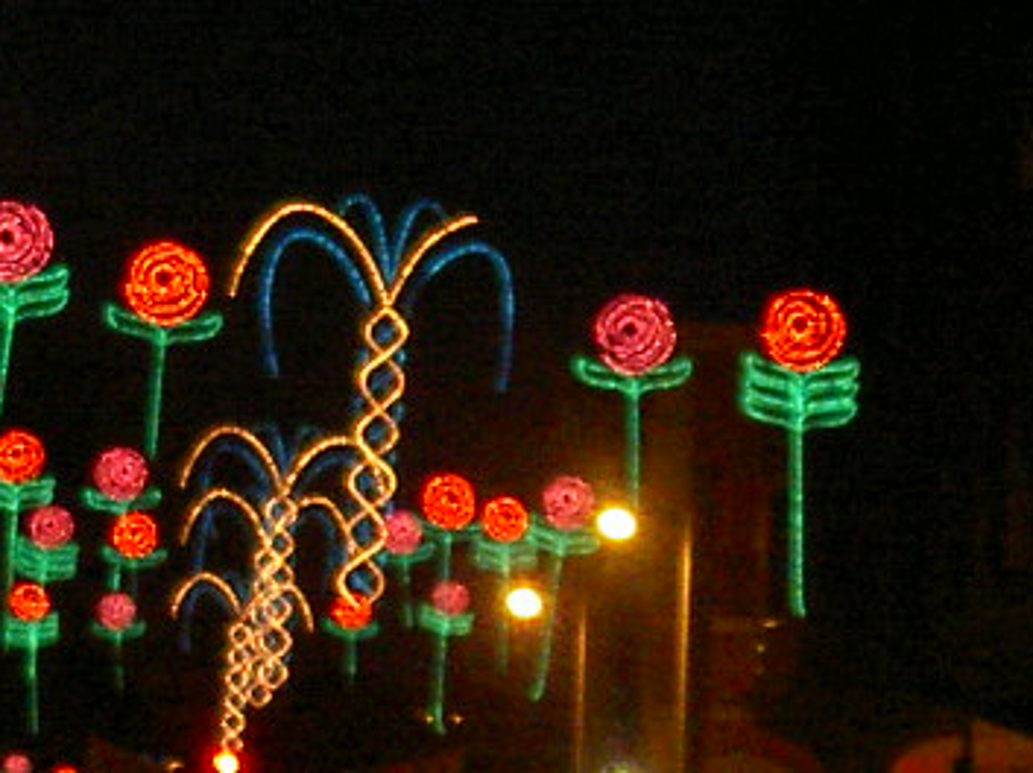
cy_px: 468
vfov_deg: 8.4
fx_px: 5277
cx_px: 208
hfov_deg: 11.1
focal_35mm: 177
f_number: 2.8
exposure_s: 1/59.5
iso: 100
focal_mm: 8
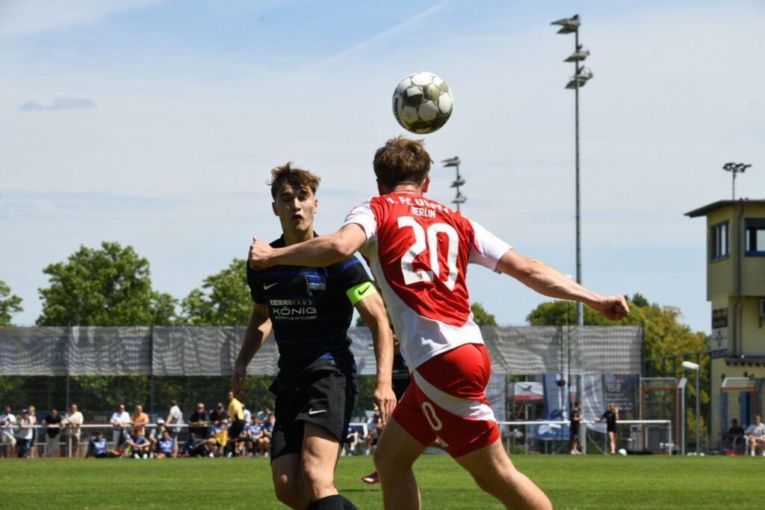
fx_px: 2655
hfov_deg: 16.4
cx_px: 382
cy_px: 255
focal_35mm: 125
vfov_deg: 11.0
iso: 1250
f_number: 13
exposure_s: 1/1600
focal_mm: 125
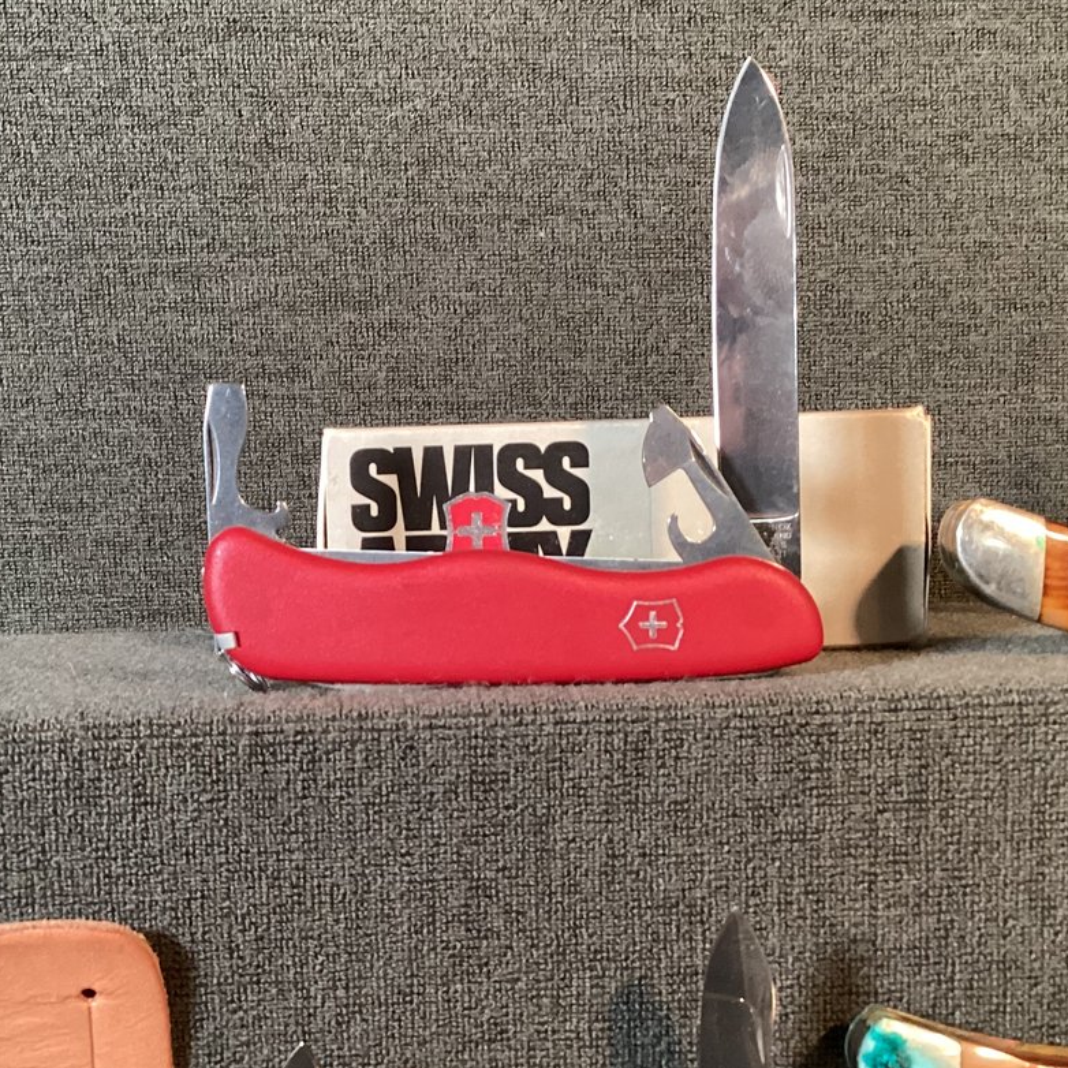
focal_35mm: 53
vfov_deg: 32.0
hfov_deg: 32.0
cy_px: 673
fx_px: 1850
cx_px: 383
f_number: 2.4
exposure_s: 1/33
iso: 320
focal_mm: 3.3
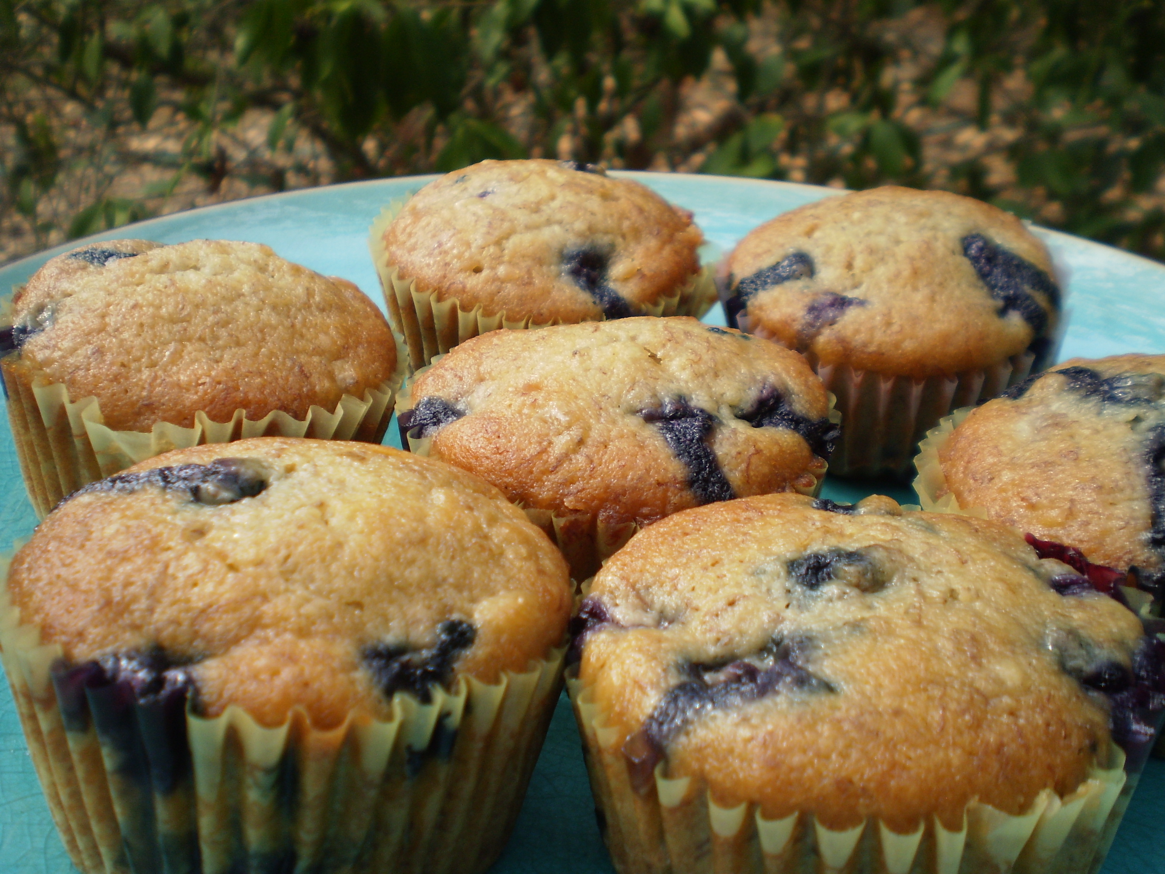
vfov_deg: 39.7
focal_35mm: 36
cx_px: 582
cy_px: 437
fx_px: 1212
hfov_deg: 51.4
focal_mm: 6.3
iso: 64
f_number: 3.1
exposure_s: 1/250
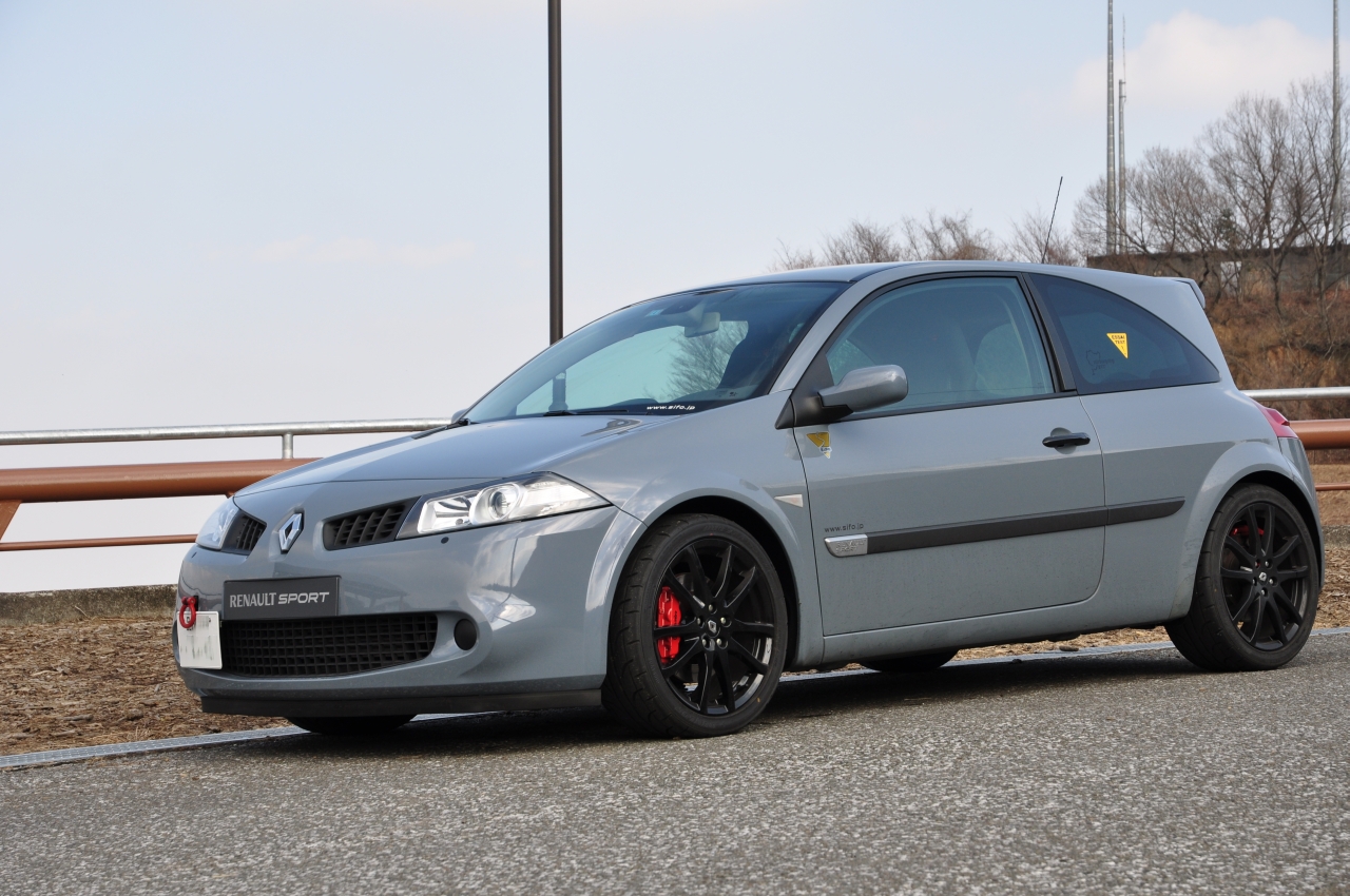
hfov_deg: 24.6
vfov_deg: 16.5
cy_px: 448
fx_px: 3090
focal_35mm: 82
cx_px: 675
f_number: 9
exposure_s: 1/250
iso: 200
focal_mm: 55
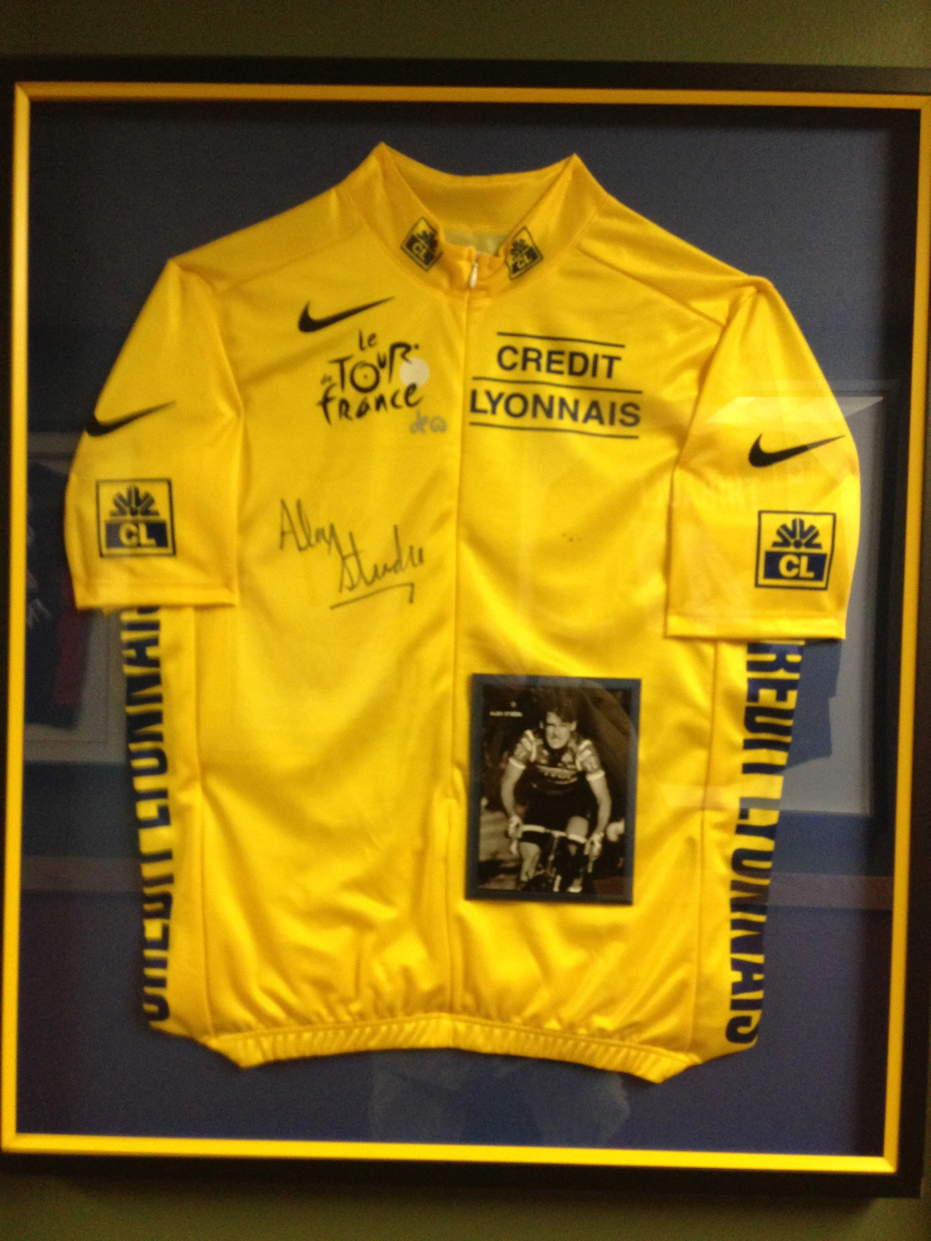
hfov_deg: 42.9
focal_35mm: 33
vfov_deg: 55.4
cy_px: 620
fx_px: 1183
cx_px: 466
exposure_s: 1/20
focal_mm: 4.13
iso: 250
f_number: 2.4
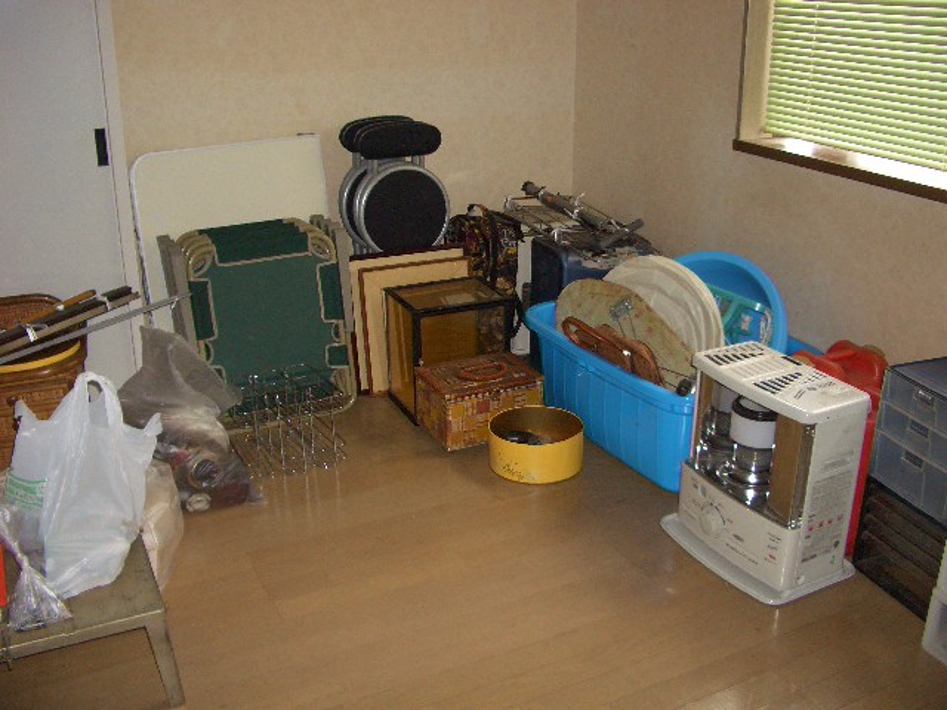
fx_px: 958
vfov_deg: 40.7
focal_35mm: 35
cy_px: 355
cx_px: 474
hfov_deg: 52.6
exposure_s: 1/60
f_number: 2.6
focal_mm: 5.8
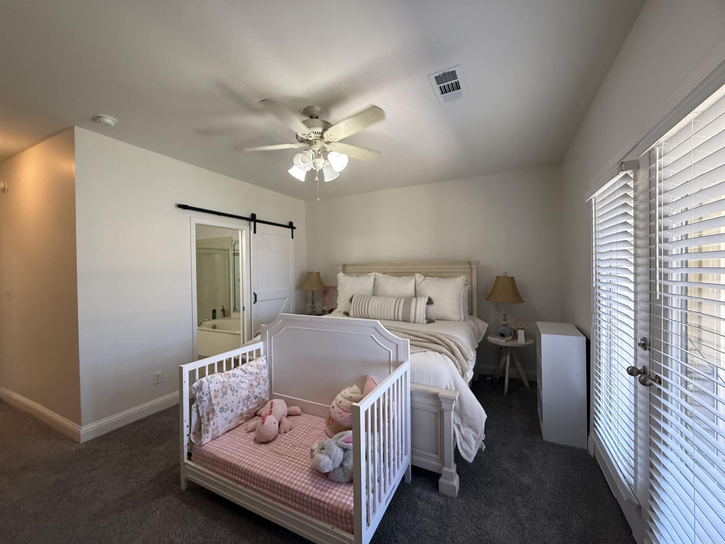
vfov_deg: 85.7
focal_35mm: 14
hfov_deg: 102.1
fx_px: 293
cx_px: 362
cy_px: 272
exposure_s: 1/120
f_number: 2.2
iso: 500
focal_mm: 2.22
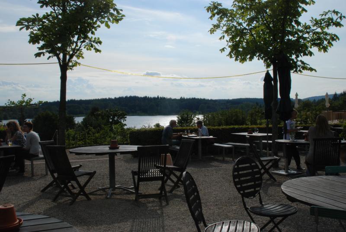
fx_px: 375
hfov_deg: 49.5
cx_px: 173
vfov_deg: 34.3
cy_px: 116
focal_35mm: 39
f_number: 14
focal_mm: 26
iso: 400
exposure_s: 1/800
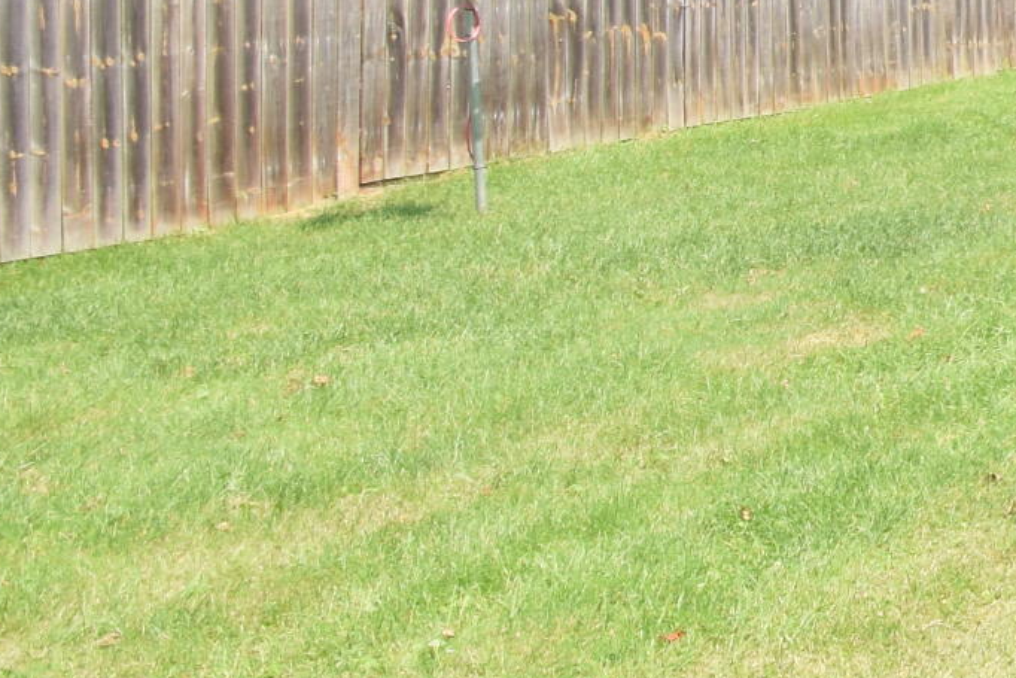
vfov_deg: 19.6
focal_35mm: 66
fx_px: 1863
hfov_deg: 19.4
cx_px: 1974
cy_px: -100
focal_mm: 10
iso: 200
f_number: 6.3
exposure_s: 1/250
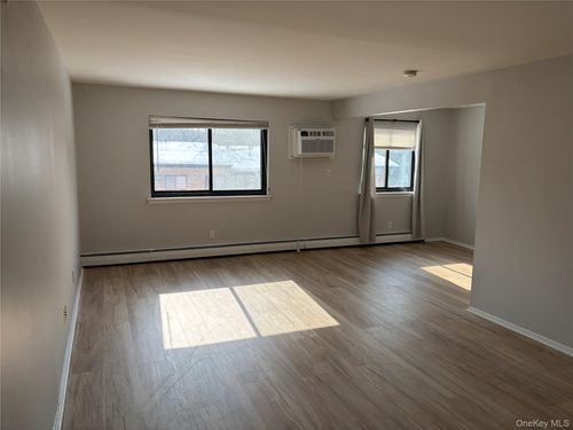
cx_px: 286
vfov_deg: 53.1
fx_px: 430
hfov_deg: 67.3
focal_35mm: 26
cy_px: 215
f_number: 1.6
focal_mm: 5.96
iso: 50
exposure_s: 1/716
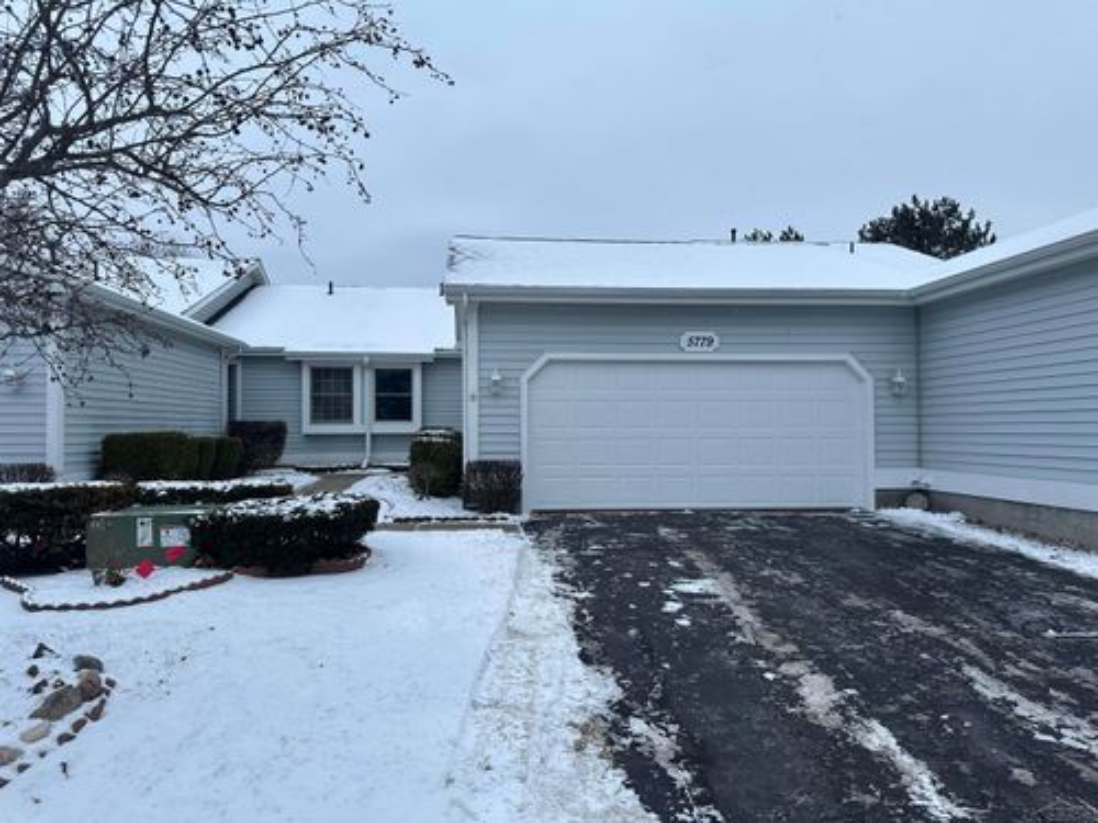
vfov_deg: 56.8
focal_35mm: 24
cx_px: 549
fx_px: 761
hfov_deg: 71.6
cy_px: 412
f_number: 1.78
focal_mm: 6.86
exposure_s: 1/1157
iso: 80
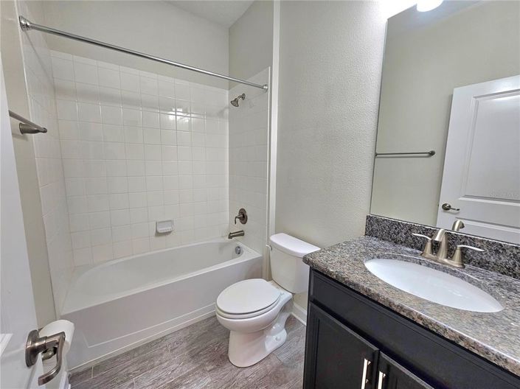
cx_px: 260
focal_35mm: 13
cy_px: 194
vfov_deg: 89.9
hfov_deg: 106.2
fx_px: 195
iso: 125
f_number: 2.2
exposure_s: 1/60.2
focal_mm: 2.2
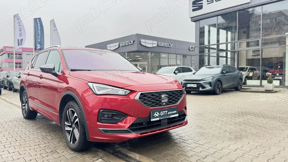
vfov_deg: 42.9
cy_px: 86
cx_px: 141
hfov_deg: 69.8
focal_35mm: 27
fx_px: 206
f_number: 1.78
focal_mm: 6.76
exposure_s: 1/318
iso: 80
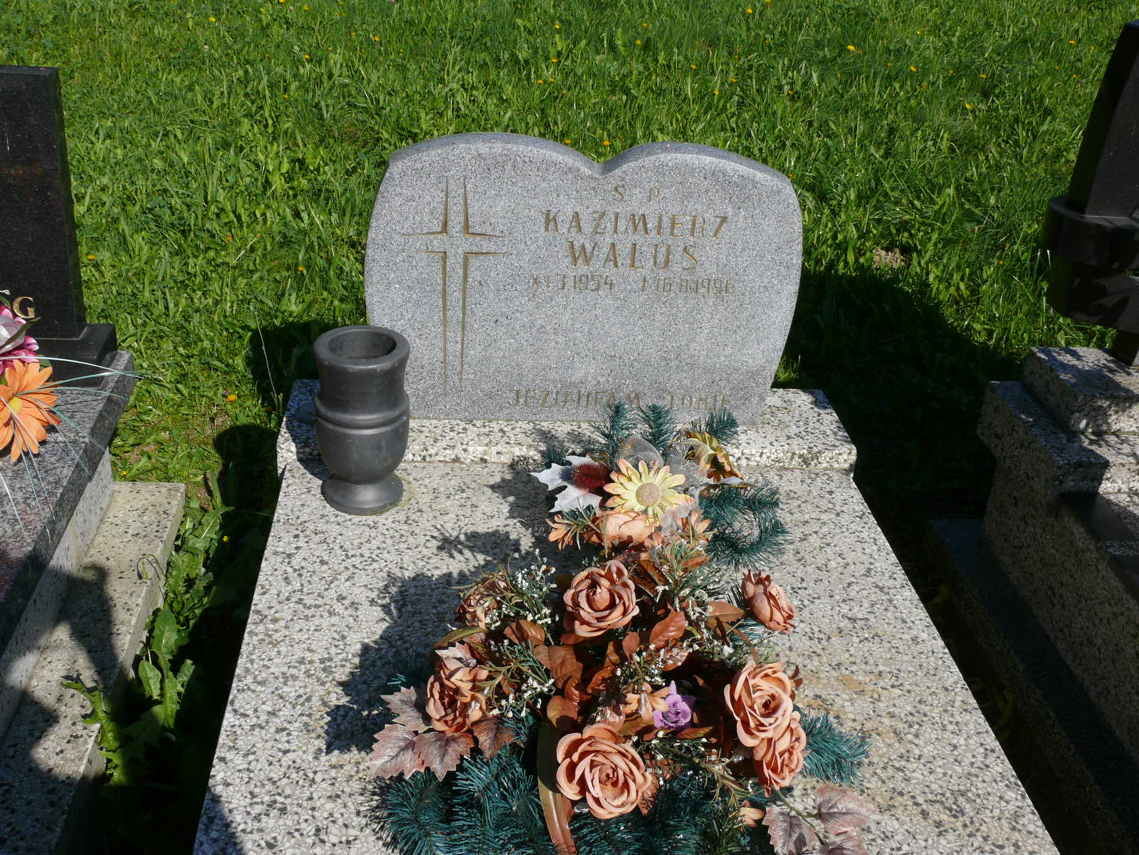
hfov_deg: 52.6
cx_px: 570
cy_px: 428
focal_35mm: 35
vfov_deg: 40.7
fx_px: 1152
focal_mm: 7.4
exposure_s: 1/400
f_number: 6.3
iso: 100
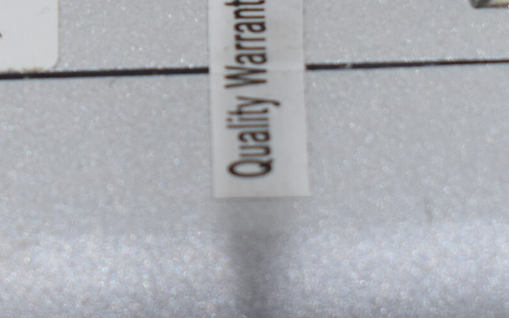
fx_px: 2580
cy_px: -19
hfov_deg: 11.2
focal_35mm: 186
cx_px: 7
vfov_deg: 7.0
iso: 400
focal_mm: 38
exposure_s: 1/60
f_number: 5.6
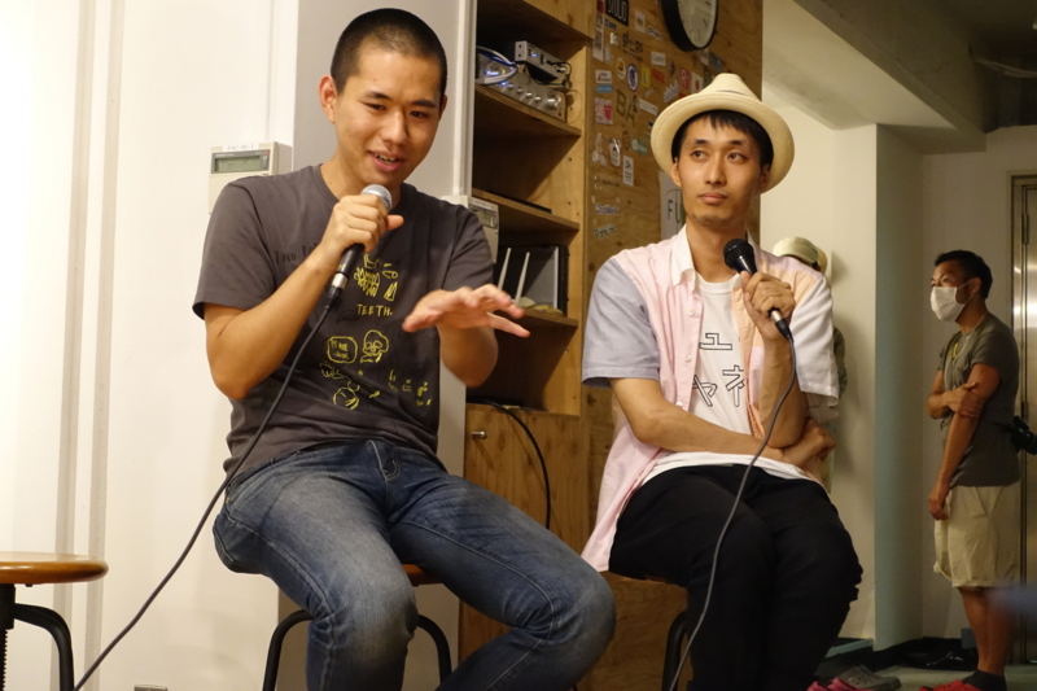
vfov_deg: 20.9
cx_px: 518
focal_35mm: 65
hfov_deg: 31.0
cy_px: 346
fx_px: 1872
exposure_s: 1/30
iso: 2000
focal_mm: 23.73
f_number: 2.8
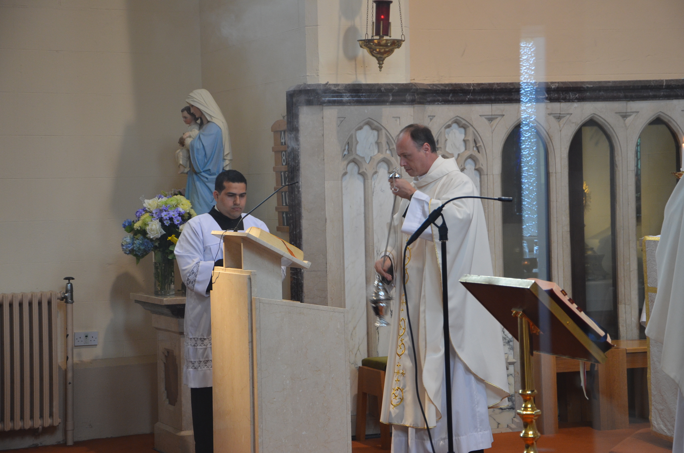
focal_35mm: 87
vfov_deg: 15.6
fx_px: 1650
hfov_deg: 23.4
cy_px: 226
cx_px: 342
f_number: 5
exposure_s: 1/30
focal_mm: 58
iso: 800
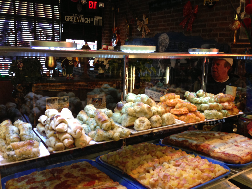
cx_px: 126
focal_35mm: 33
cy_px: 94
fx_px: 240
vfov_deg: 42.9
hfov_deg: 55.4
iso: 125
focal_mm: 4.13
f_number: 2.4
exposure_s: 1/20
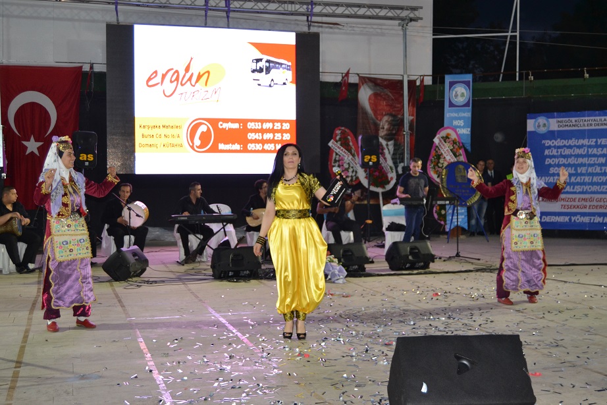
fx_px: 759
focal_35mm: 45
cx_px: 304
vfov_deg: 29.9
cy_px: 202
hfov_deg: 43.6
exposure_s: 1/60
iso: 900
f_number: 4.2
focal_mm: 30
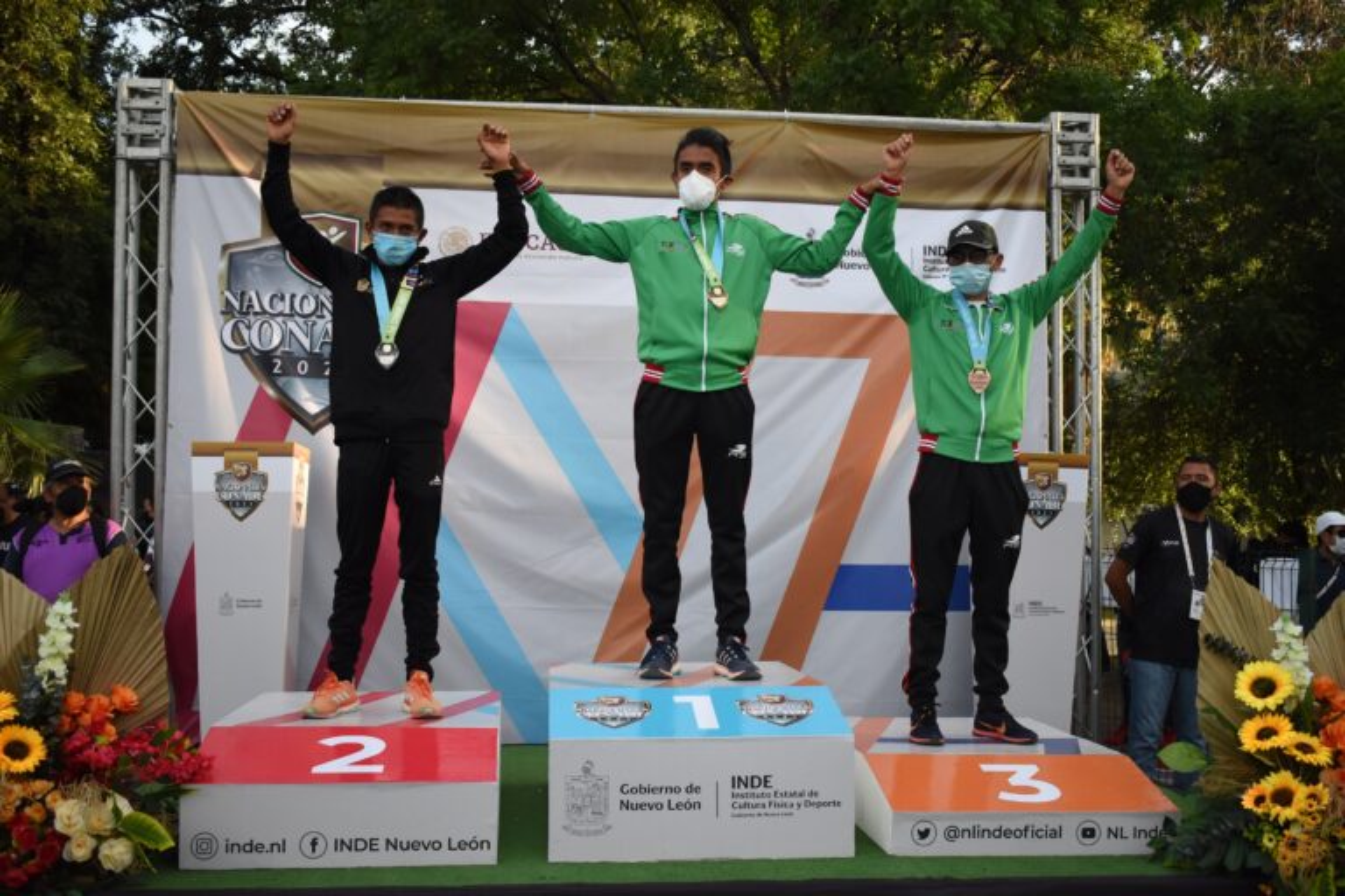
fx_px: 1345
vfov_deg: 36.9
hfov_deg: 53.1
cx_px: 672
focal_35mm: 36
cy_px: 448
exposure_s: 1/1250
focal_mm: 24
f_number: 4.5
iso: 1000
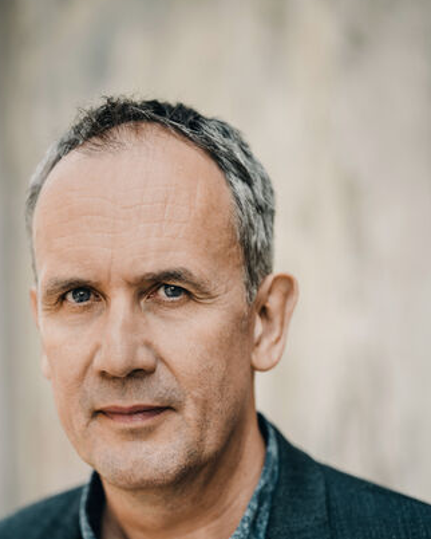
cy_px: 371
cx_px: 165
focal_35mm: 119
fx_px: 1896
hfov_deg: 13.0
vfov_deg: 16.1
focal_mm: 85
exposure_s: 1/640
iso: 100
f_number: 2
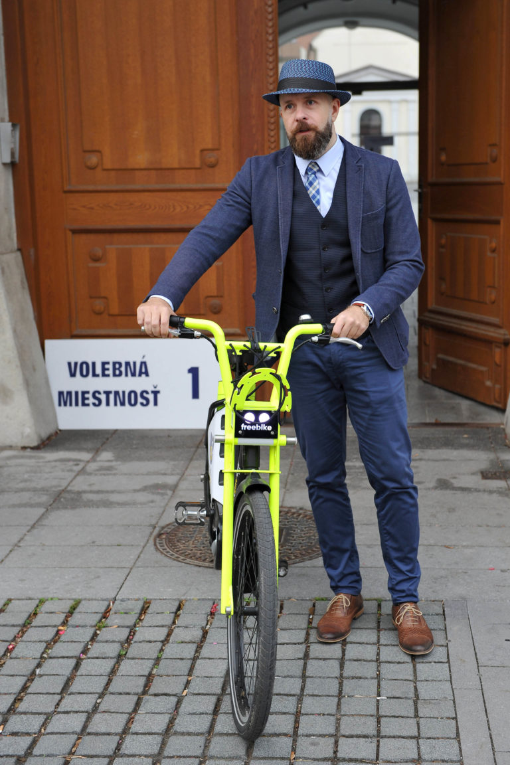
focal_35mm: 50
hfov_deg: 27.0
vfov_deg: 39.6
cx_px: 255
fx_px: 1062
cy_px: 382
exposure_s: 1/200
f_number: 4
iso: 400
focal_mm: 50
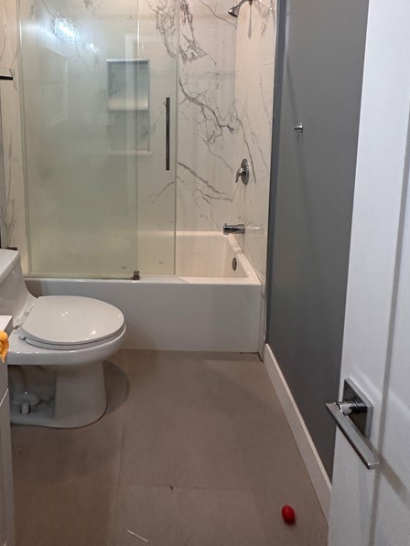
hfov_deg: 55.5
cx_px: 134
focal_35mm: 24
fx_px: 379
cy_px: 140
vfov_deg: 67.3
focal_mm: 2.22
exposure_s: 1/120
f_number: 2.2
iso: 250
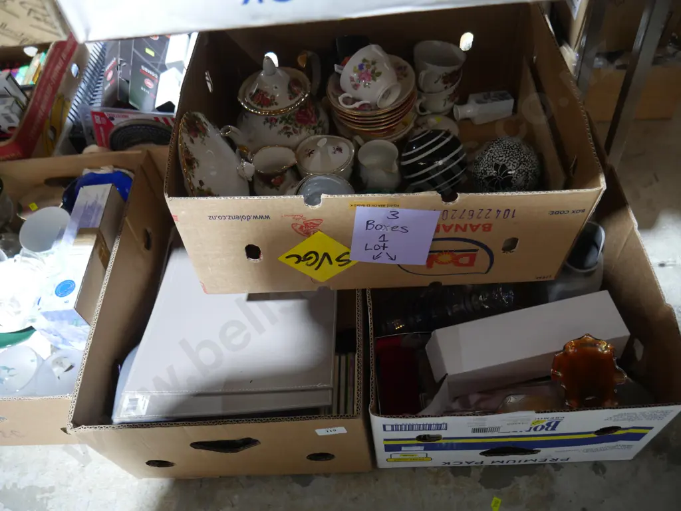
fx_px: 551
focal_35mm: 28
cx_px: 340
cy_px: 256
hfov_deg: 63.4
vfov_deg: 49.8
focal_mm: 14
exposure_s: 1/60
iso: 1250
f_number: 3.5
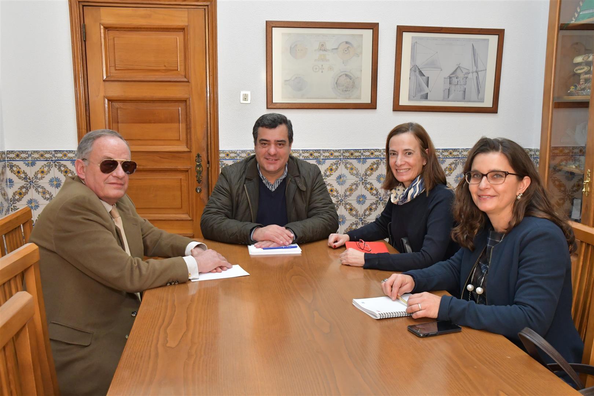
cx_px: 297
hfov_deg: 53.1
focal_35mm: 36
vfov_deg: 36.9
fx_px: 594
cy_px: 198
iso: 3200
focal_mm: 24
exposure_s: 1/125
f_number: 9
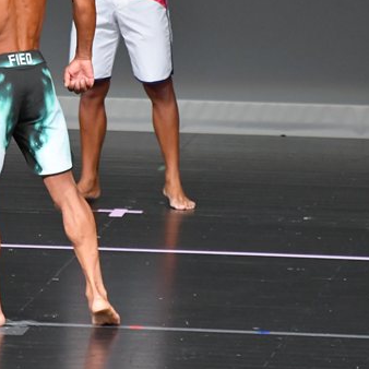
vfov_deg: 2.4
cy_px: 103
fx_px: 8816
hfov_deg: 2.4
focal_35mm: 731
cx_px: 46
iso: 5000
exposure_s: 1/400
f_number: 5.6
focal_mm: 250
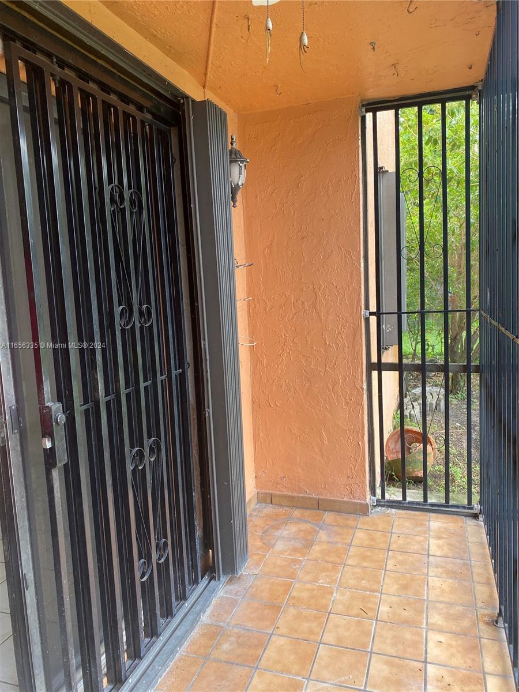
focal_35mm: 26
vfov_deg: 67.3
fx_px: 520
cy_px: 346
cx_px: 260
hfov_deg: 53.1
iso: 50
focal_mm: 4.25
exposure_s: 1/121
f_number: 1.8
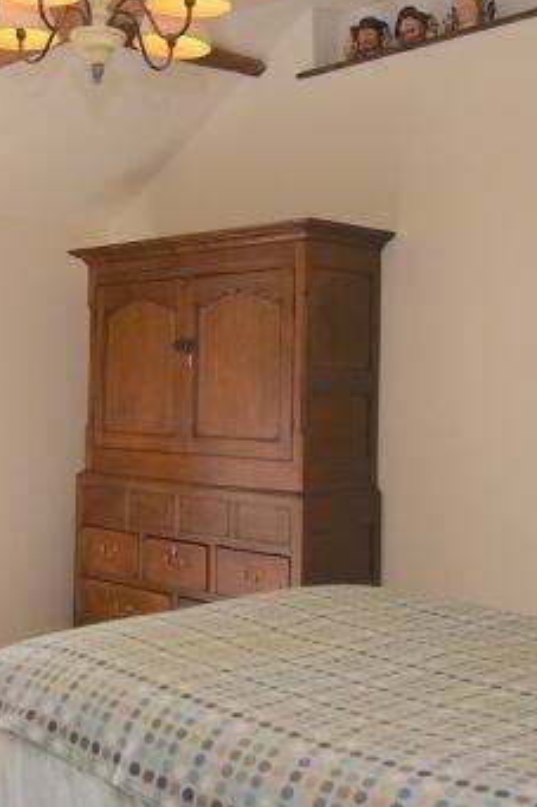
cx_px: 66
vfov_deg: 43.6
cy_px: 393
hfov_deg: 28.8
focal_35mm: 45
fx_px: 1008
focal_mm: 10
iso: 100
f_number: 5
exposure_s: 1/200
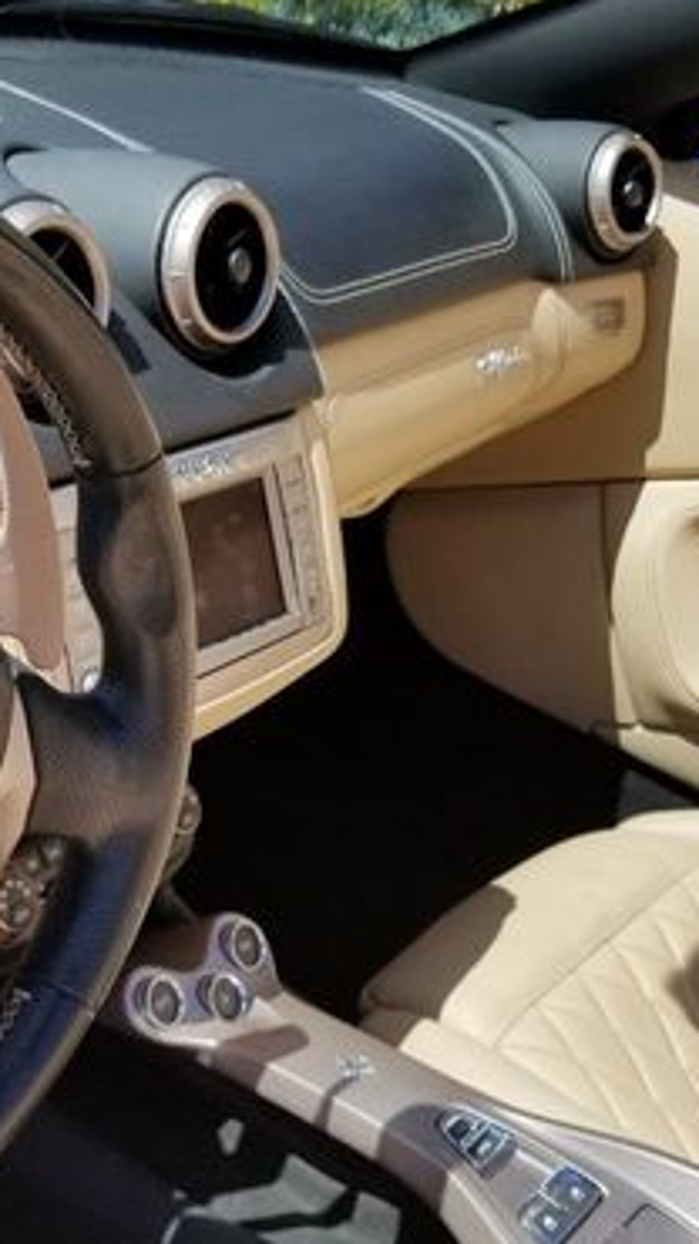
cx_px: 148
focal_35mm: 49
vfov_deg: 42.1
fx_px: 1615
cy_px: 639
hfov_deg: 24.1
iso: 50
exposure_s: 1/2232
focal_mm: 4.3
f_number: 1.7
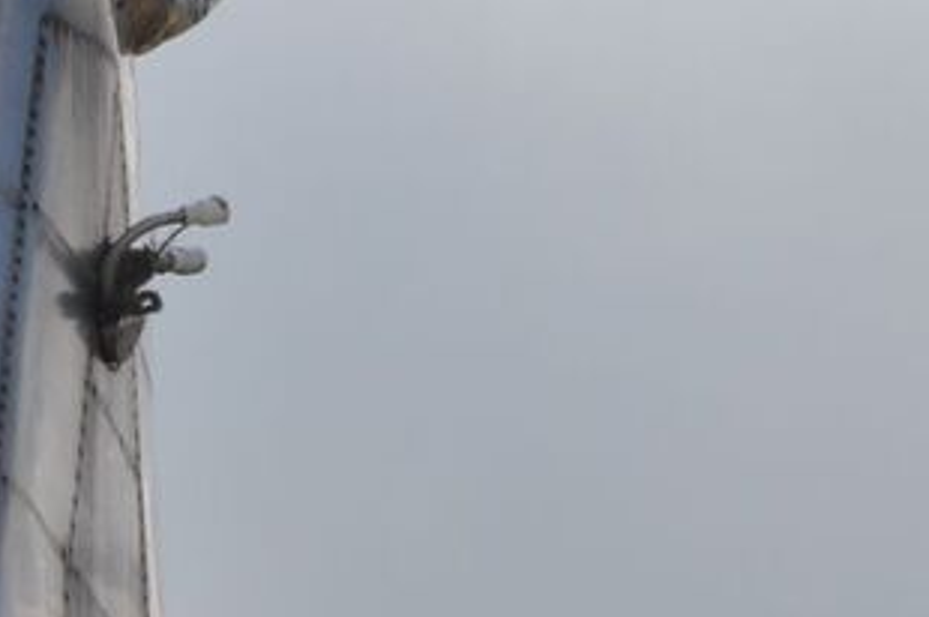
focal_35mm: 1301
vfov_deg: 1.1
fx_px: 33537
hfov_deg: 1.6
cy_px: 1030
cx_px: 500
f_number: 8
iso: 200
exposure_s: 1/640
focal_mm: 210
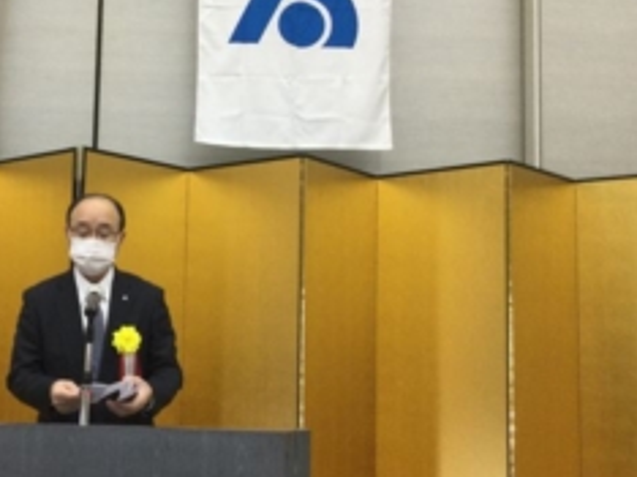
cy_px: 232
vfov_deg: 27.5
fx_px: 974
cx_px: 147
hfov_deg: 35.3
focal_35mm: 53
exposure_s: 1/30
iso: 40
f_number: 2.4
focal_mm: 3.3
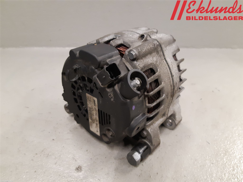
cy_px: 91
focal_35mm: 26
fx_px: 183
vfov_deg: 53.1
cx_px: 122
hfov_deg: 67.3
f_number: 1.7
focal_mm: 3.93
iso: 250
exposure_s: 1/50
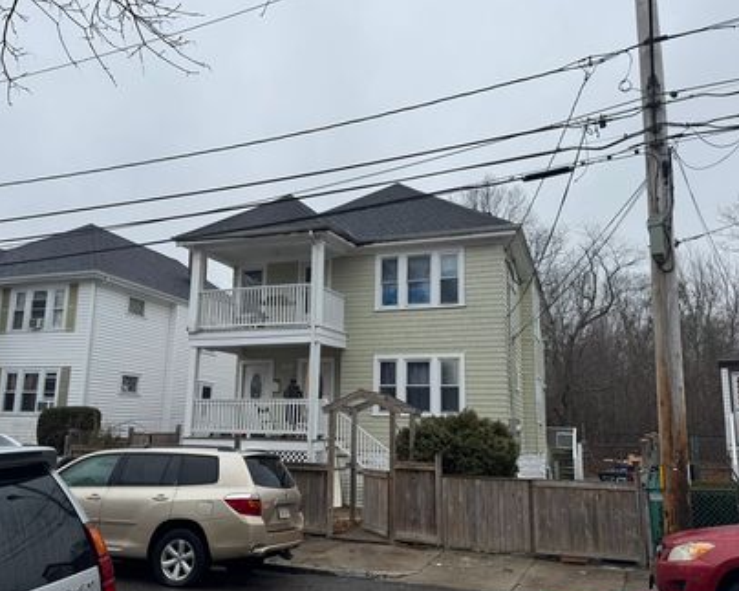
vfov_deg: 49.9
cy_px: 310
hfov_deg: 60.4
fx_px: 634
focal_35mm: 29
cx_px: 353
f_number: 1.78
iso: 80
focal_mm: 6.76
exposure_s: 1/1980
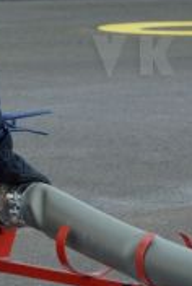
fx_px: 3854
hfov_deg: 2.8
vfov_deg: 4.2
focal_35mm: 484
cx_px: -92
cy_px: -93
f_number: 8
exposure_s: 1/250
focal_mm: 95
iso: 400
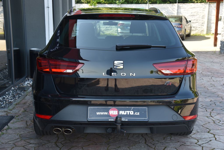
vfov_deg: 23.4
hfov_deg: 34.5
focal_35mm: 58
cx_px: 112
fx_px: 361
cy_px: 75
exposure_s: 1/200
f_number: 7.1
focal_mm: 58
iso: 500
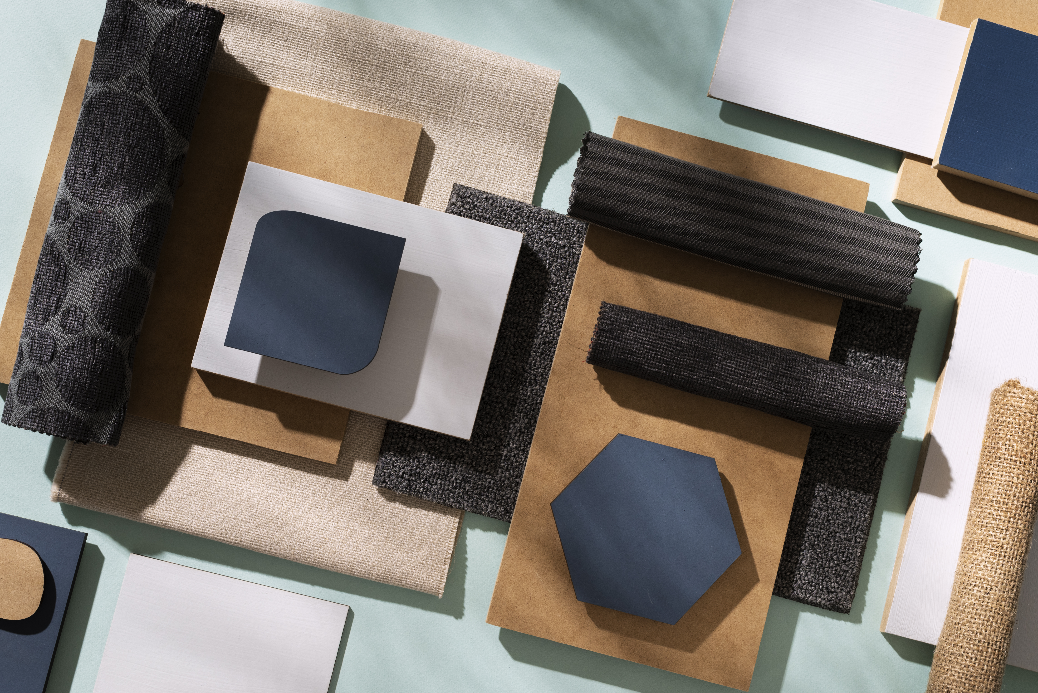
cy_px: 346
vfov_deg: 27.0
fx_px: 1442
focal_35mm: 50
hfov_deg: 39.6
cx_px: 519
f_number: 10
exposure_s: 1/125
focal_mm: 50
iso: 250
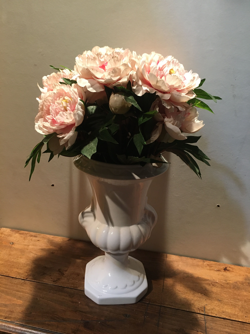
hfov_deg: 48.2
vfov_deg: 61.7
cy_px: 167
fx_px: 279
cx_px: 125
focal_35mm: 29
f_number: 2.2
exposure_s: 1/33
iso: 200
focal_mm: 4.15
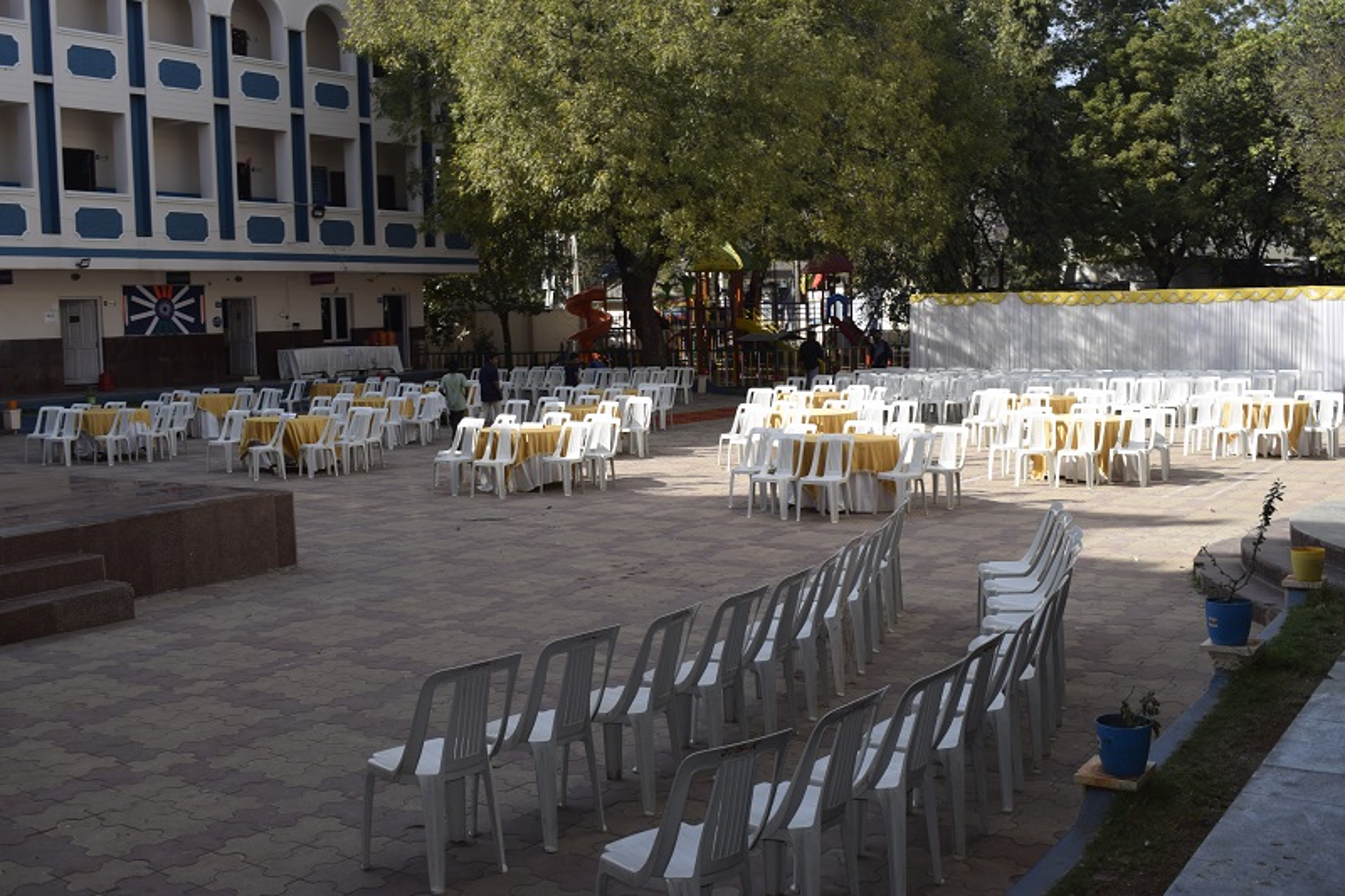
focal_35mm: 38
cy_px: 448
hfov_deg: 51.3
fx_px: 1401
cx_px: 672
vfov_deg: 35.5
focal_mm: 25
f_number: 8
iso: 100
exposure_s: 1/200
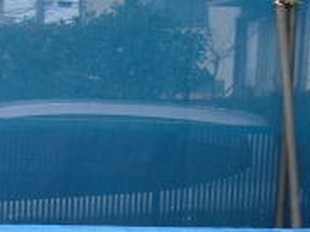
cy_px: 302
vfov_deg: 11.3
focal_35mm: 128
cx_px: -105
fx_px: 1146
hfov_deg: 14.7
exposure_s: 1/100
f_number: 7.8
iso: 100
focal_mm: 6.3
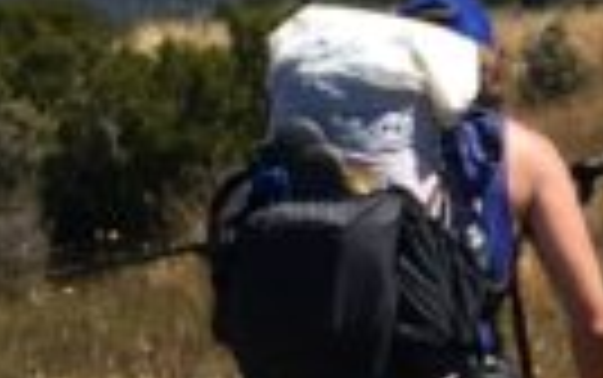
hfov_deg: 8.2
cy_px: -81
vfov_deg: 5.6
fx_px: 3865
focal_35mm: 235
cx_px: 1476
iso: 25
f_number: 2.2
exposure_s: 1/1326
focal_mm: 4.15
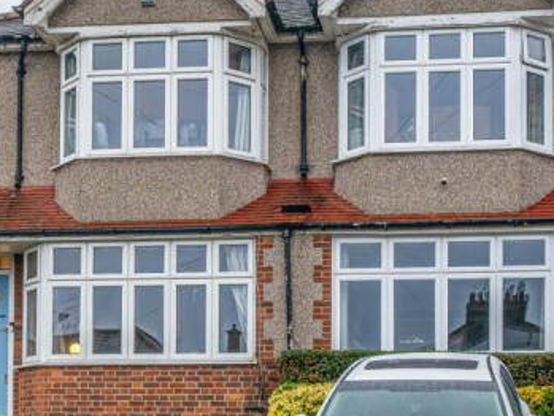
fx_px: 1041
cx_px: 83
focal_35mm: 65
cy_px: 147
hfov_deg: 28.9
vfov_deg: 22.5
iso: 400
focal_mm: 24
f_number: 8
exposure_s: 1/100
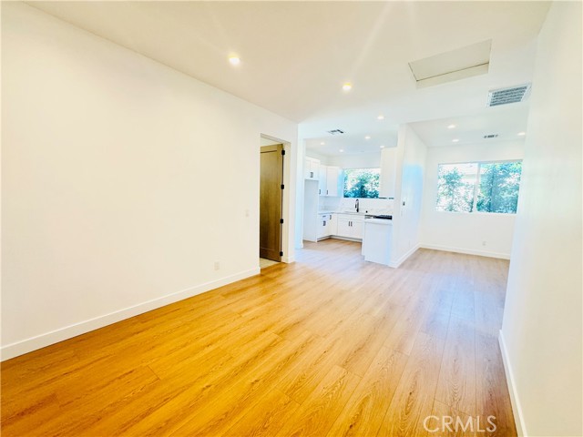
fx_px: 236
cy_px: 218
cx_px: 292
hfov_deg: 102.1
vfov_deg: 85.7
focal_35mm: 14
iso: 250
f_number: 2.2
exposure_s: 1/120
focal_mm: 2.22
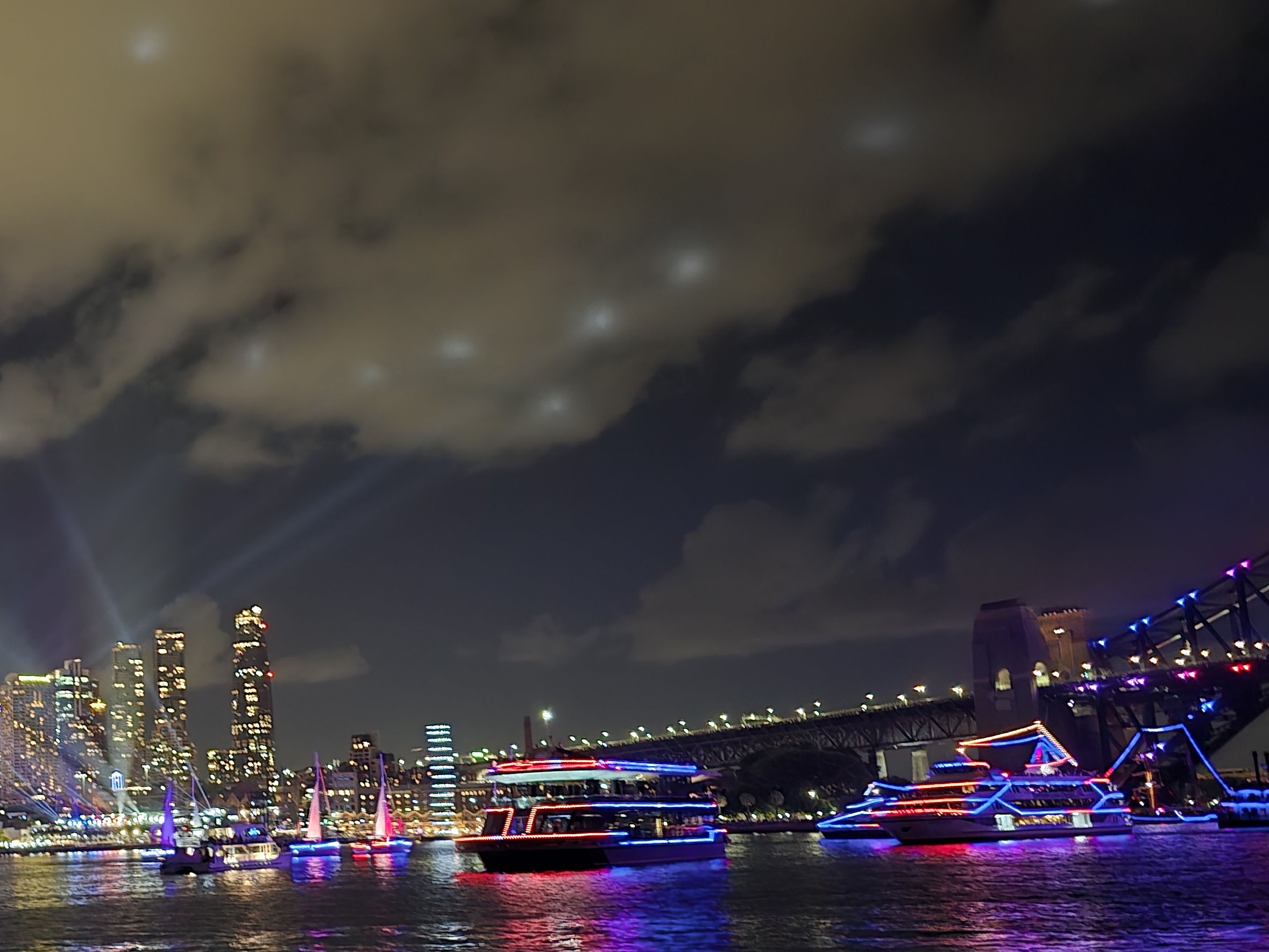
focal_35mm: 39
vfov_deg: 36.5
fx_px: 1430
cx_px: 202
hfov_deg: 44.8
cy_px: 626
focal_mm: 6.3
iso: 2500
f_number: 1.7
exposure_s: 1/24
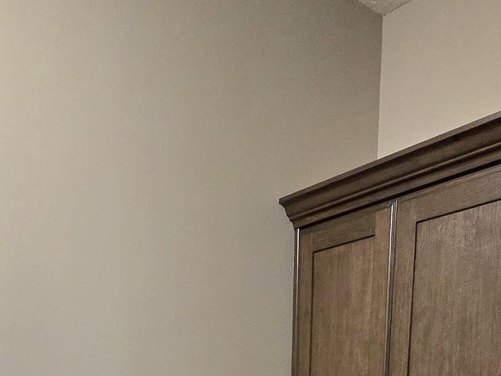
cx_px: 298
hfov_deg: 43.6
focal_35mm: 43
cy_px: 593
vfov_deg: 24.4
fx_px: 622
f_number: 2.2
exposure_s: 1/60.2
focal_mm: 2.2
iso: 500
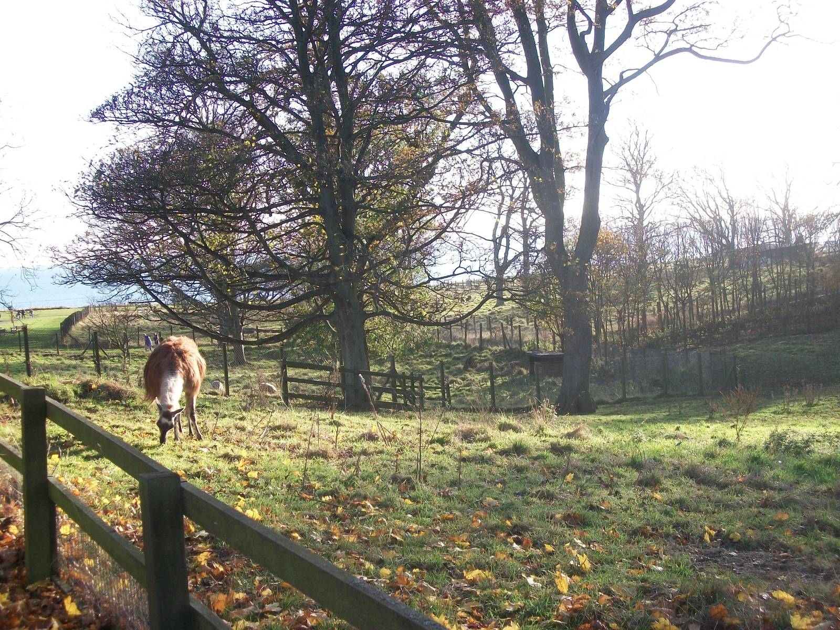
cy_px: 315
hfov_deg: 38.2
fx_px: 1213
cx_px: 420
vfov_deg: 29.1
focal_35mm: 50
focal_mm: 8.8
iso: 80
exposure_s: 1/200
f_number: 3.6
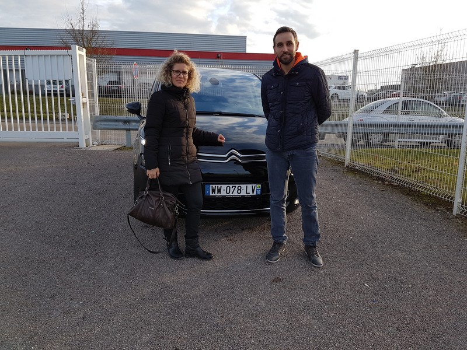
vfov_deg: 53.1
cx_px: 234
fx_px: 351
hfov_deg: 67.3
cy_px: 175
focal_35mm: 26
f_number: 1.7
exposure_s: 1/596
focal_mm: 4.2
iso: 40
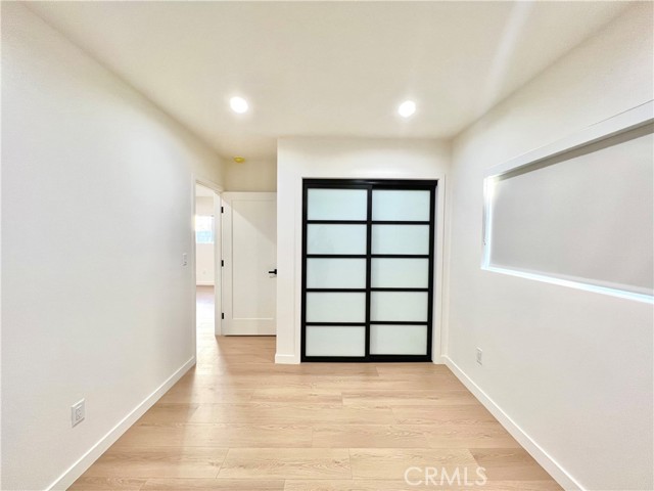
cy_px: 246
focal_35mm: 13
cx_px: 327
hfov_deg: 106.2
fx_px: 246
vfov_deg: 89.9
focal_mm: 1.57
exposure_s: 1/120
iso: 160
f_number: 1.8
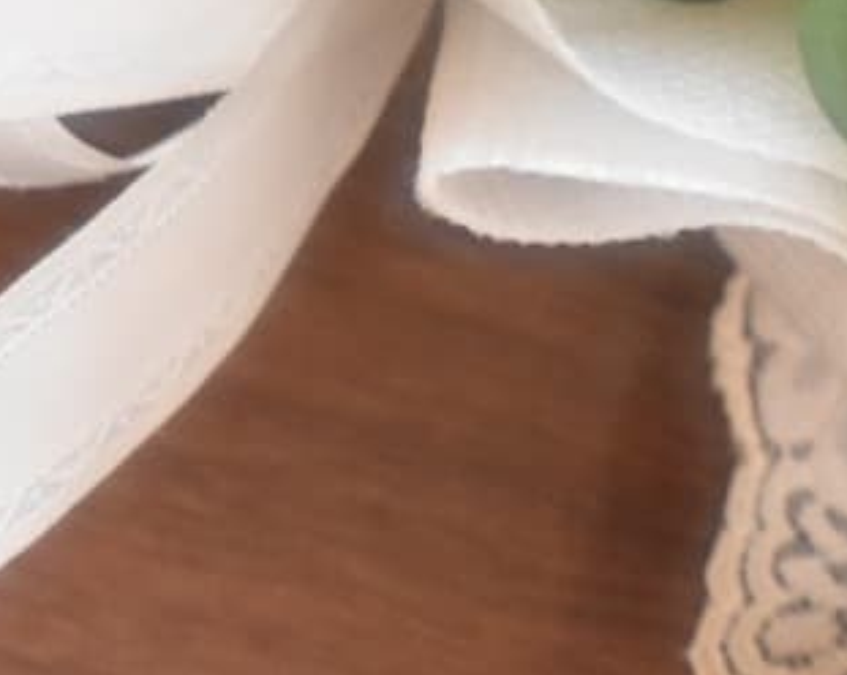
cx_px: 1860
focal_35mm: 457
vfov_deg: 3.4
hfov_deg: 4.2
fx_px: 11442
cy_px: 248
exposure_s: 1/125
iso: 2000
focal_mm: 70
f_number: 5.6
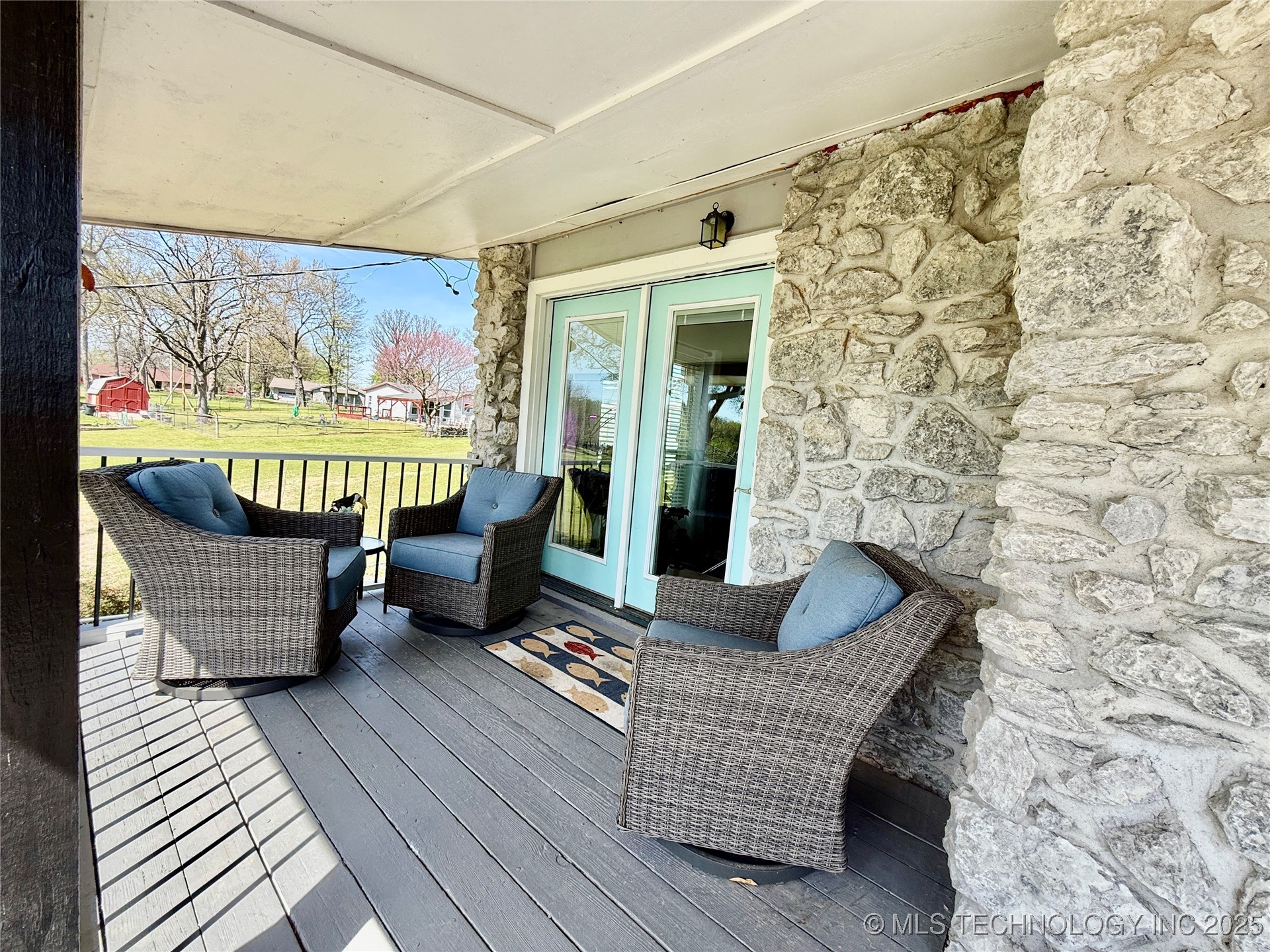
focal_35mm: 14
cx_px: 635
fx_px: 514
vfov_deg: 85.7
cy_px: 476
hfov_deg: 102.1
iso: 64
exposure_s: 1/514
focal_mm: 2.22
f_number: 2.2
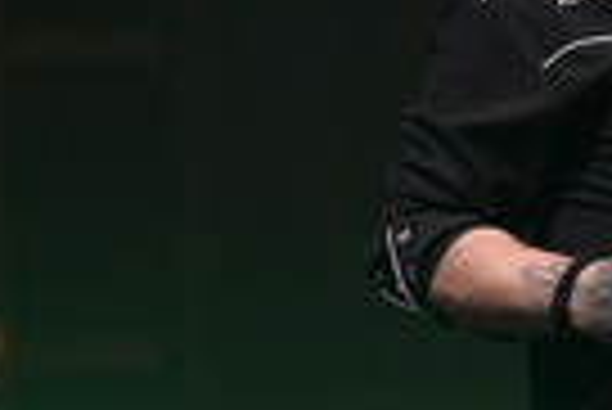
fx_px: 28199
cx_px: 695
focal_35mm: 1657
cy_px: 153
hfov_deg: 1.2
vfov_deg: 0.8
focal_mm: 500
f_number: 6.3
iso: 2500
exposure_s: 1/320
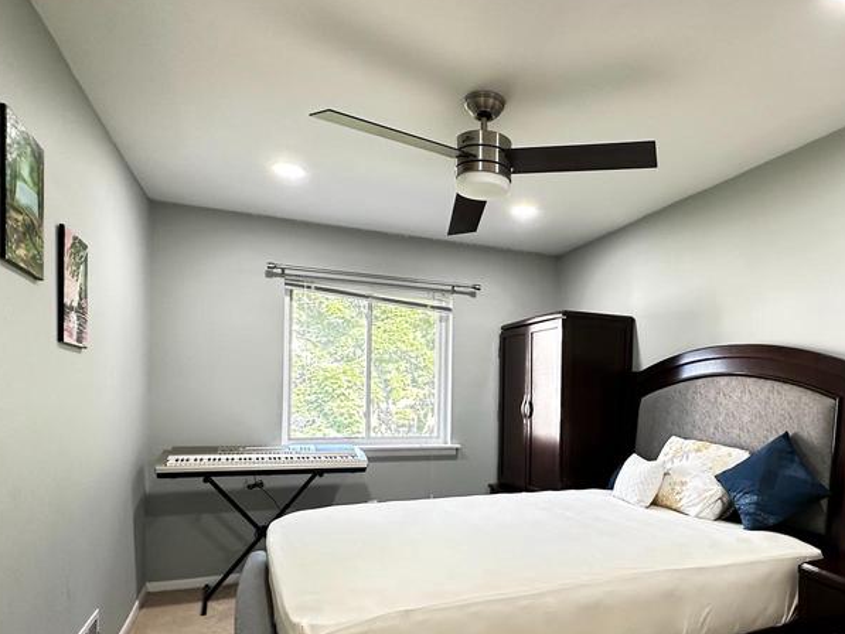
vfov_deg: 55.9
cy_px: 410
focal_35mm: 24
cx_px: 524
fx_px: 586
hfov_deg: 70.5
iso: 250
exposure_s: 1/60
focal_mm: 2.22
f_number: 2.2
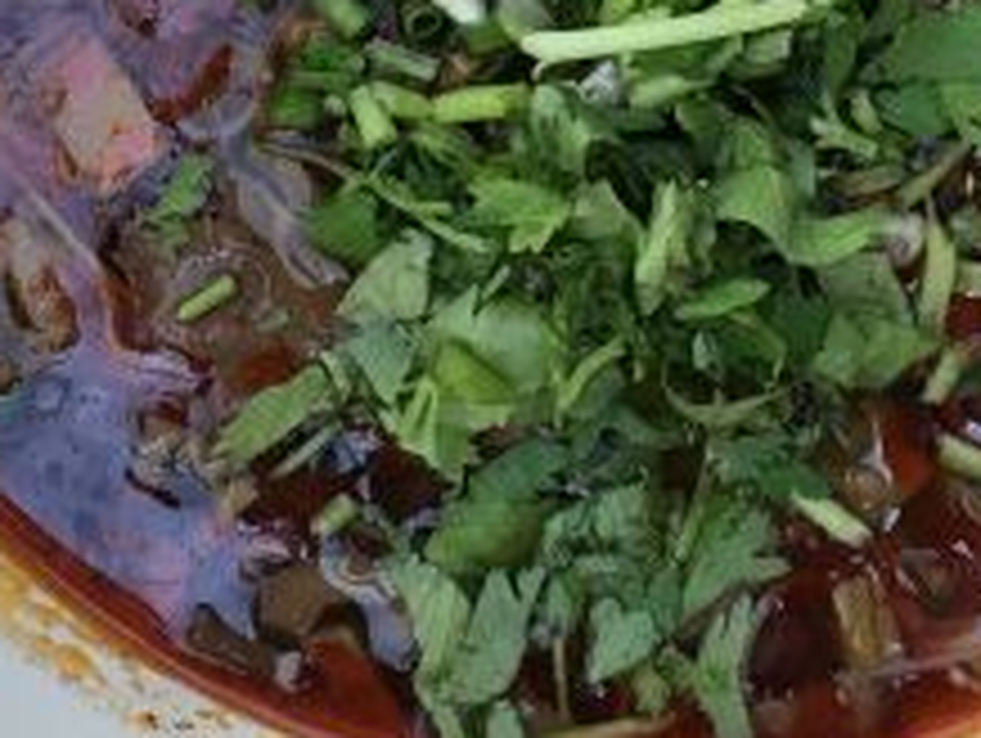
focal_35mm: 93
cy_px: -52
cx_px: 603
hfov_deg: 21.0
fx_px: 2638
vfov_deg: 15.5
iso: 50
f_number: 2.2
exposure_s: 1/33
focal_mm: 4.15
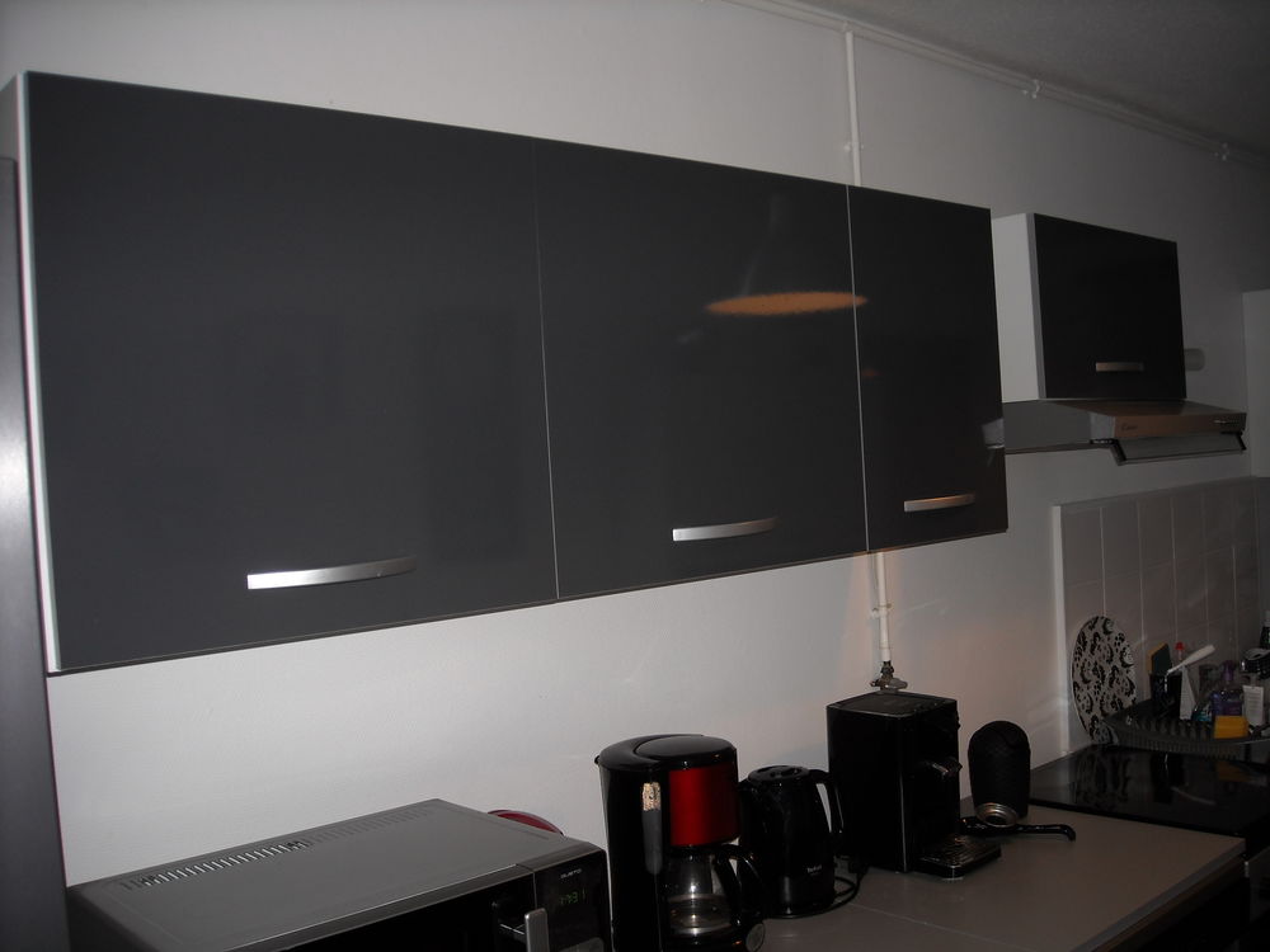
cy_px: 476
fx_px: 1284
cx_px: 635
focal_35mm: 35
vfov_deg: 40.7
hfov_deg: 52.6
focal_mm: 5.7
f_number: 2.8
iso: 64
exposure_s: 1/60
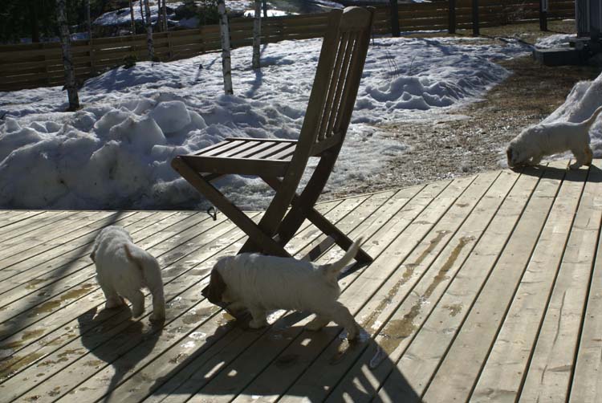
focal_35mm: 52
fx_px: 879
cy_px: 202
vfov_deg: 25.8
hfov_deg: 37.8
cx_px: 301
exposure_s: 1/200
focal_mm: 35
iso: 100
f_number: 11
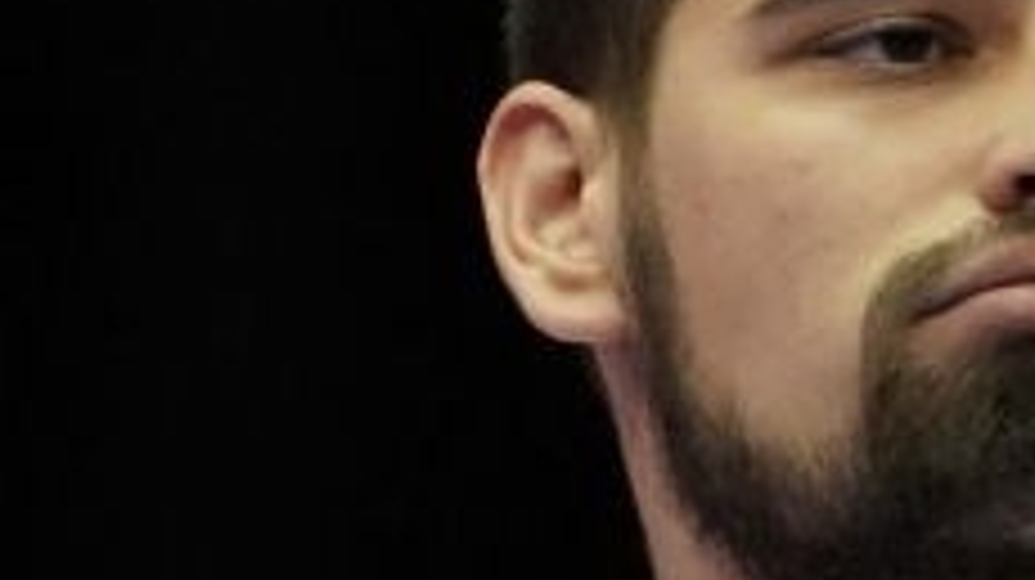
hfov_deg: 1.3
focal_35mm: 1639
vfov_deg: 0.7
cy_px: 1263
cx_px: 2102
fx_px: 44950
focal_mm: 200
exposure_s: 1/1000
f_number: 2.8
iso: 3200
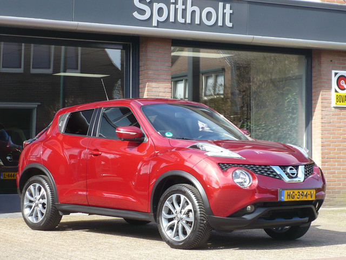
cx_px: 173
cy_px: 130
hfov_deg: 19.1
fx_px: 1030
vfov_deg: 14.4
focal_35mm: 103
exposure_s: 1/320
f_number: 3.2
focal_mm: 11.4
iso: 100
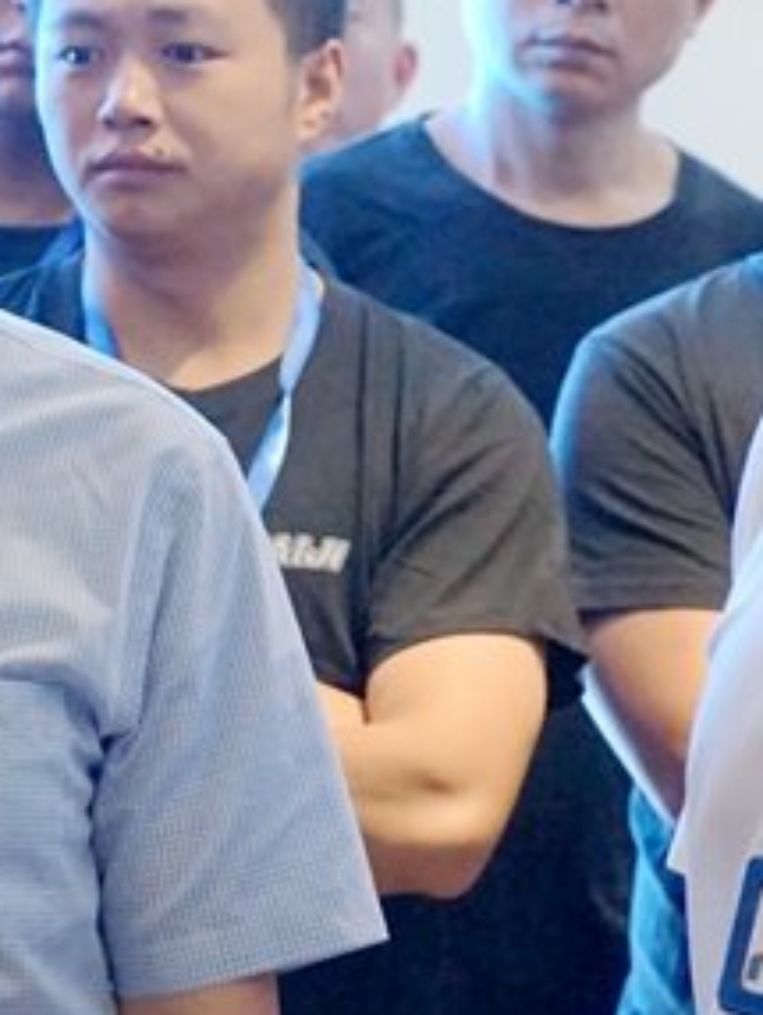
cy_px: 578
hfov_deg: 5.8
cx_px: -493
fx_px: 7454
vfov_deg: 7.8
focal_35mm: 254
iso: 5000
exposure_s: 1/160
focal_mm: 70
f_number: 4
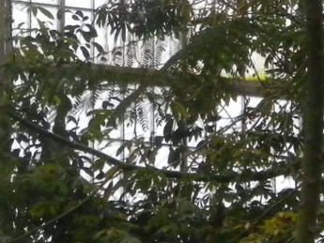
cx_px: 165
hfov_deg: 5.0
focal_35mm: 394
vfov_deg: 3.8
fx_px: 3689
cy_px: -98
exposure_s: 1/480
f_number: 5.1
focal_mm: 15
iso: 400
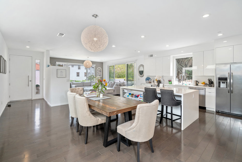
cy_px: 81
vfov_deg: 73.8
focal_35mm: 16
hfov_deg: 96.7
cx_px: 121
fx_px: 108
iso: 100
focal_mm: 16
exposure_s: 1/20
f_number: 5.6
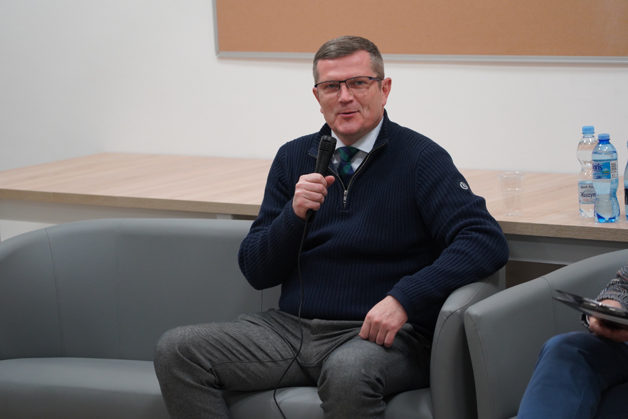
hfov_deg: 19.5
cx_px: 314
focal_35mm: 105
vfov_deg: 13.0
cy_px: 210
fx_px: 1832
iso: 2500
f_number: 4
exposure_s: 1/160
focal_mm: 105
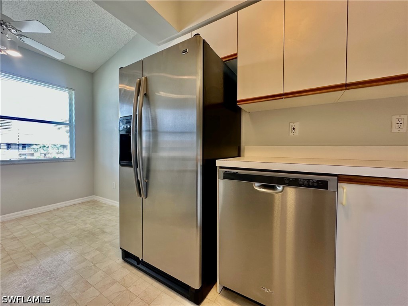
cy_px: 153
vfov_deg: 85.7
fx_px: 165
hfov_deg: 102.1
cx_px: 204
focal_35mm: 14
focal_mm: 2.22
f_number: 2.2
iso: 200
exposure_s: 1/120
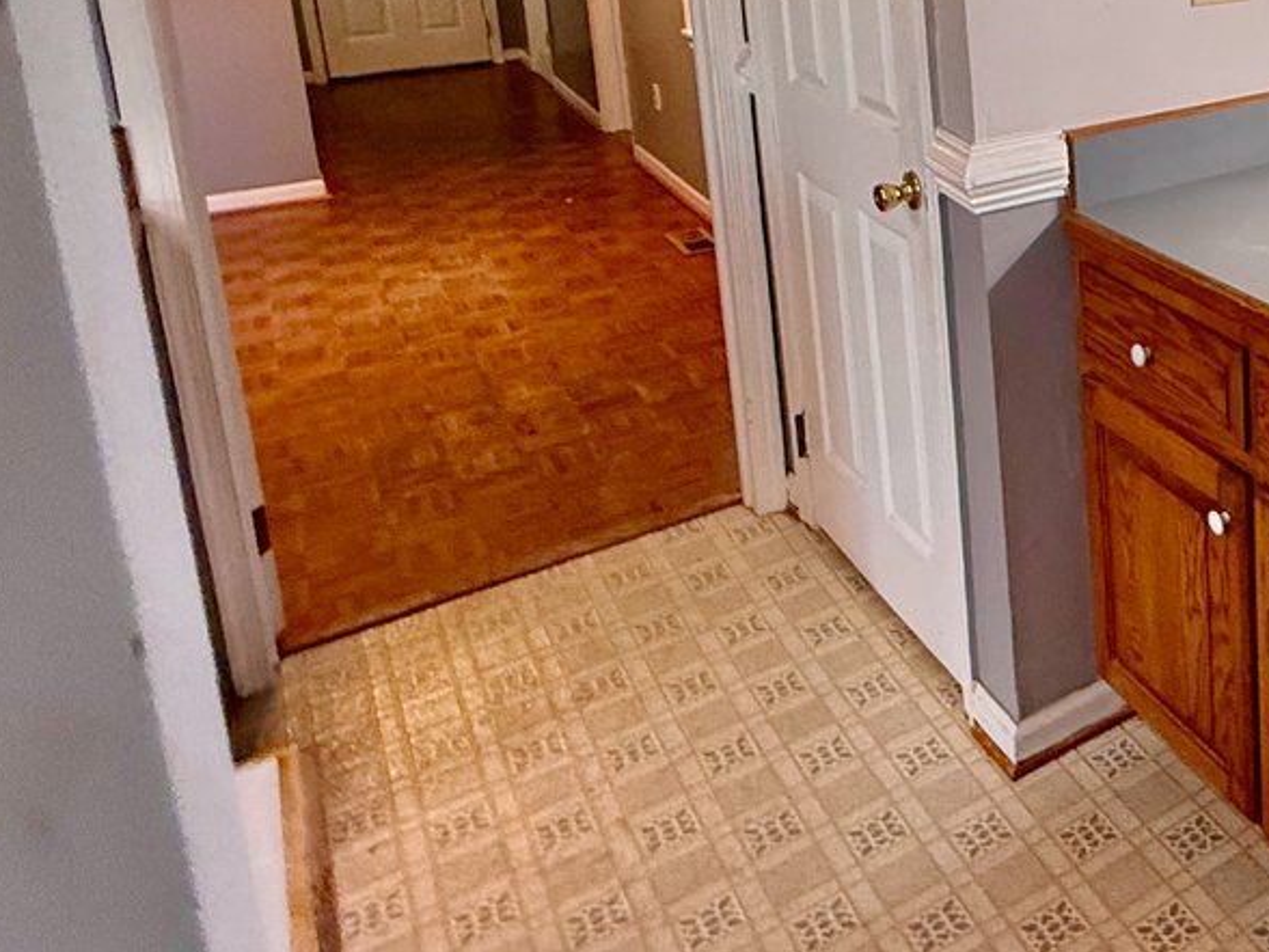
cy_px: 38
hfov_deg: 39.5
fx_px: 1320
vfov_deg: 36.3
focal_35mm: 36
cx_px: 1466
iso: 200
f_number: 2.2
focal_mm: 2.22
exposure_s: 1/60
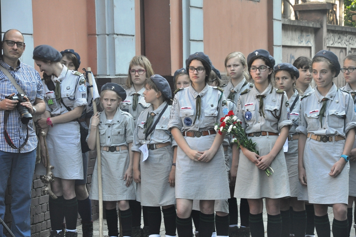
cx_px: 178
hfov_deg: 13.0
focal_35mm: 158
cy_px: 118
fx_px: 1558
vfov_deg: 8.7
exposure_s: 1/160
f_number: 10
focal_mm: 105
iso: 800
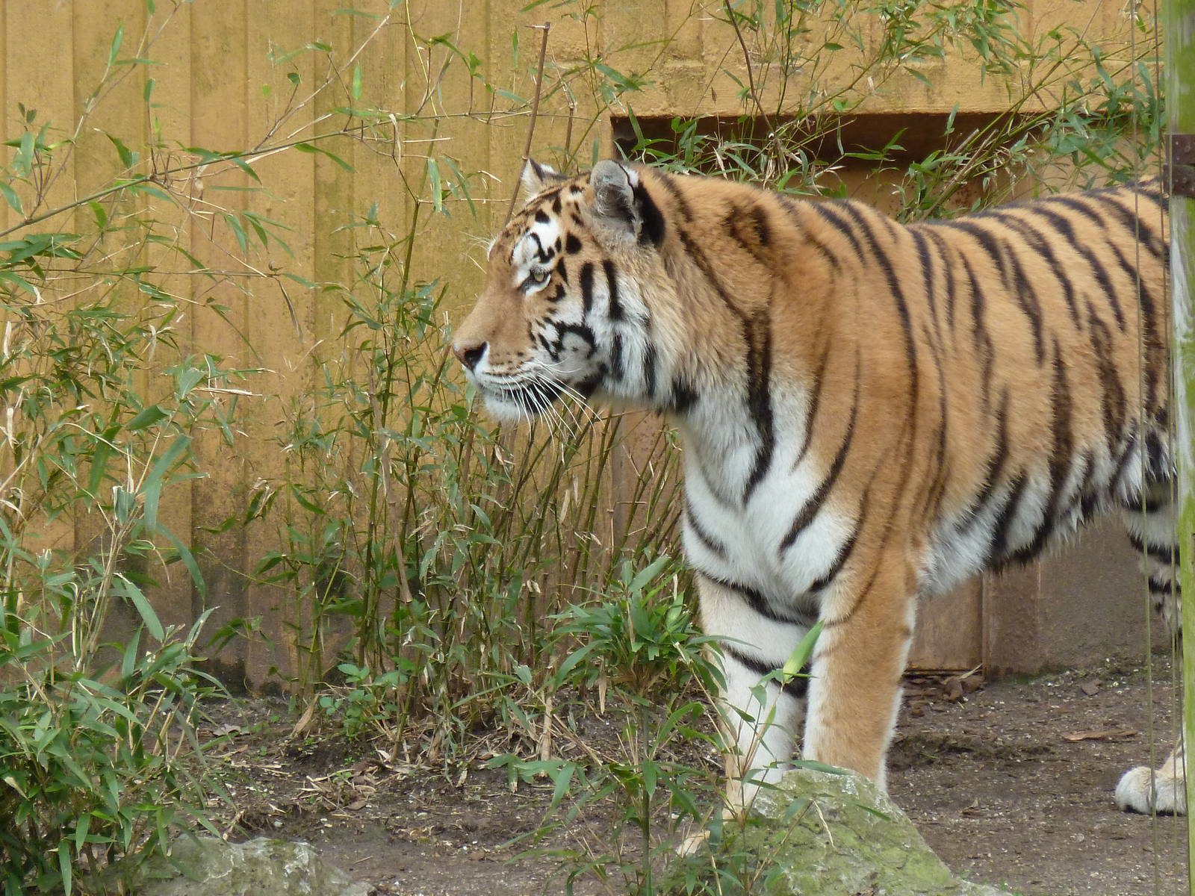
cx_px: 598
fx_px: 13774
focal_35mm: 399
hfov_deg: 5.0
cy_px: 448
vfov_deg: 3.7
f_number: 4.9
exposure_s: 1/125
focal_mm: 49.2
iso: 200
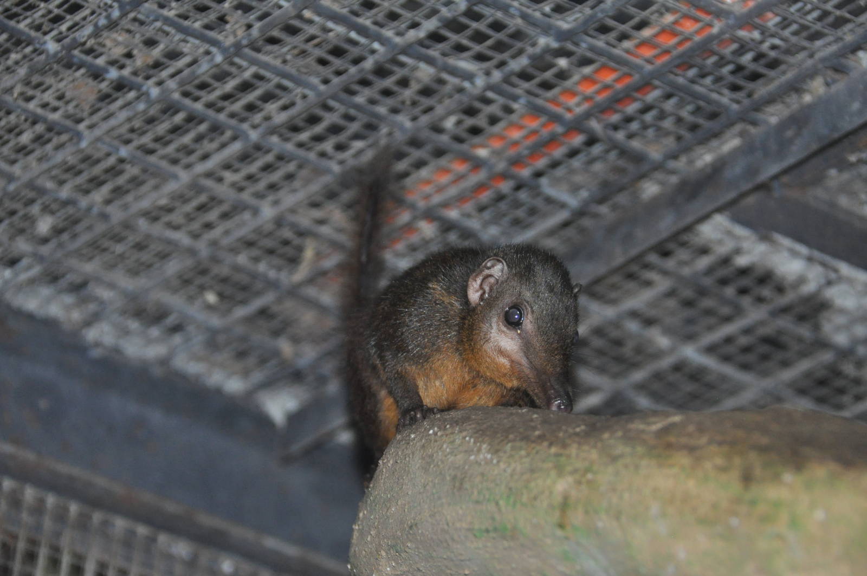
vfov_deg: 8.7
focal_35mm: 158
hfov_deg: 13.1
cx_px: 434
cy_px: 288
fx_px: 3789
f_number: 5.6
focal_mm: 105
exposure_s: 1/60
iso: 1250
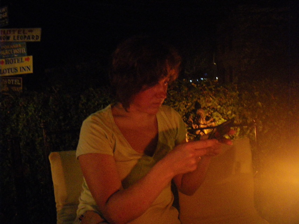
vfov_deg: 49.8
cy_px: 112
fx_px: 242
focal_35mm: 28
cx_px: 150
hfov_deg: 63.4
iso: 800
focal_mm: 5
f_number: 3.5
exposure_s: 1/4
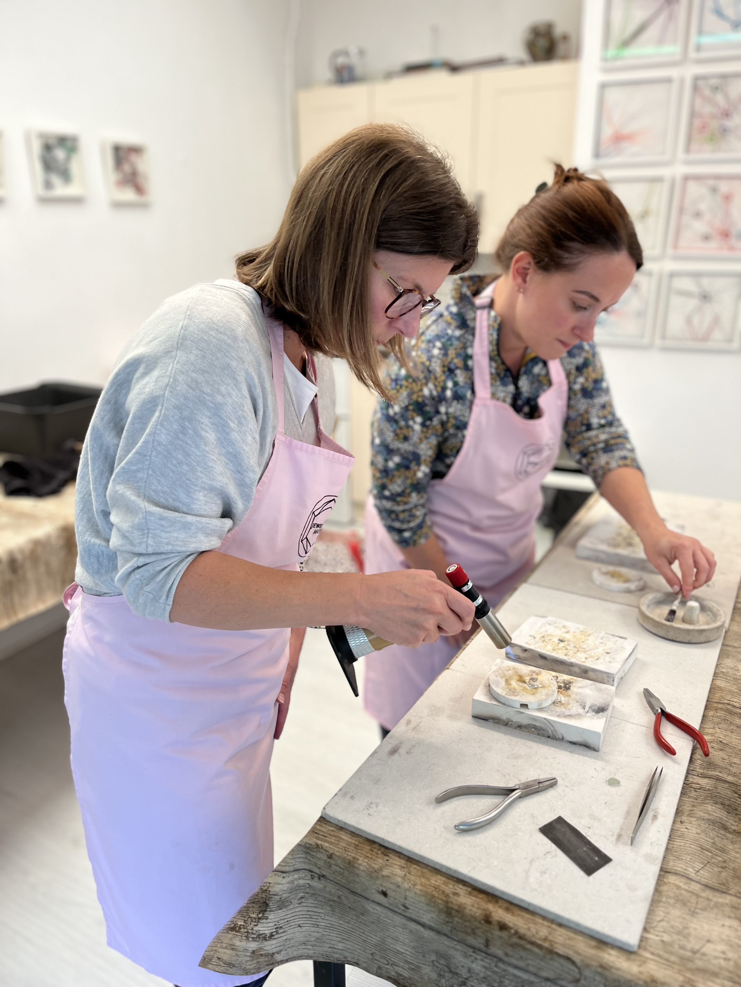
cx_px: 370
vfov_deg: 67.3
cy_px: 494
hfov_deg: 53.1
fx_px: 742
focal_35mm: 26
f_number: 1.6
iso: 64
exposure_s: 1/122
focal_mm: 5.1
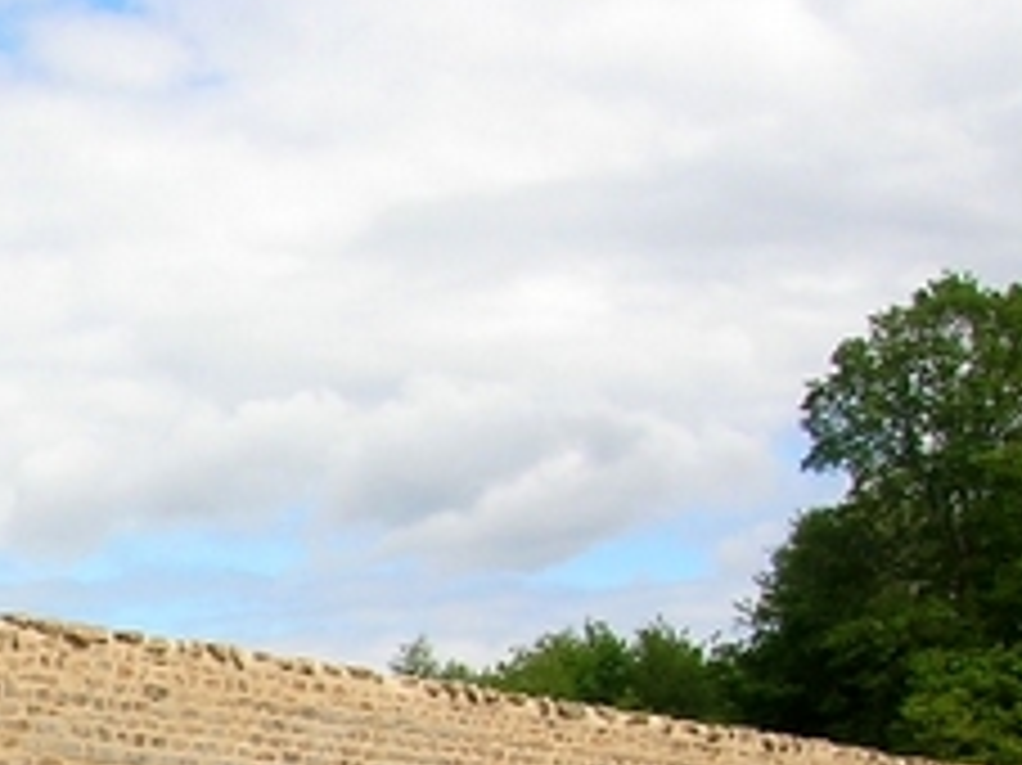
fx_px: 3541
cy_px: 1033
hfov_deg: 15.3
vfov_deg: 11.9
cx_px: -477
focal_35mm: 120
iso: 50
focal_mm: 5.7
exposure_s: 1/302
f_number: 4.9
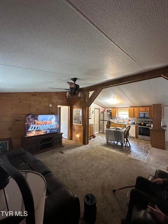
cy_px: 112
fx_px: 91
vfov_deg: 102.1
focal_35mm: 14
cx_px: 84
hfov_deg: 85.7
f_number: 2.2
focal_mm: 2.22
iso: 500
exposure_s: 1/60
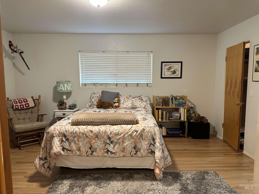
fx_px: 180
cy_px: 97
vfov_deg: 56.8
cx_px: 130
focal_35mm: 24
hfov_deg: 71.6
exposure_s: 1/60
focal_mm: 6.86
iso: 320
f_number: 1.78
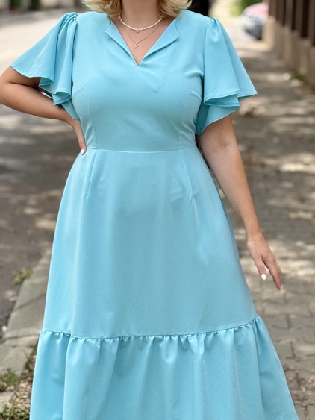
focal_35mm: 86
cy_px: 216
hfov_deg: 17.2
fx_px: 1044
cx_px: 154
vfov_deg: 22.8
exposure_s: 1/3096
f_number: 1.78
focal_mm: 6.76
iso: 100
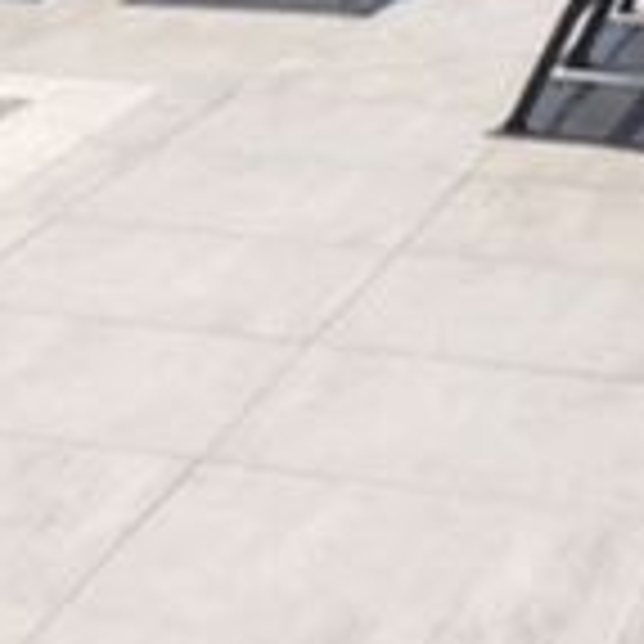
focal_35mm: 143
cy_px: -279
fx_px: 3010
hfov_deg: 11.8
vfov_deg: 11.8
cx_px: -261
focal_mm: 4.15
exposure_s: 1/2639
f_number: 2.2
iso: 32
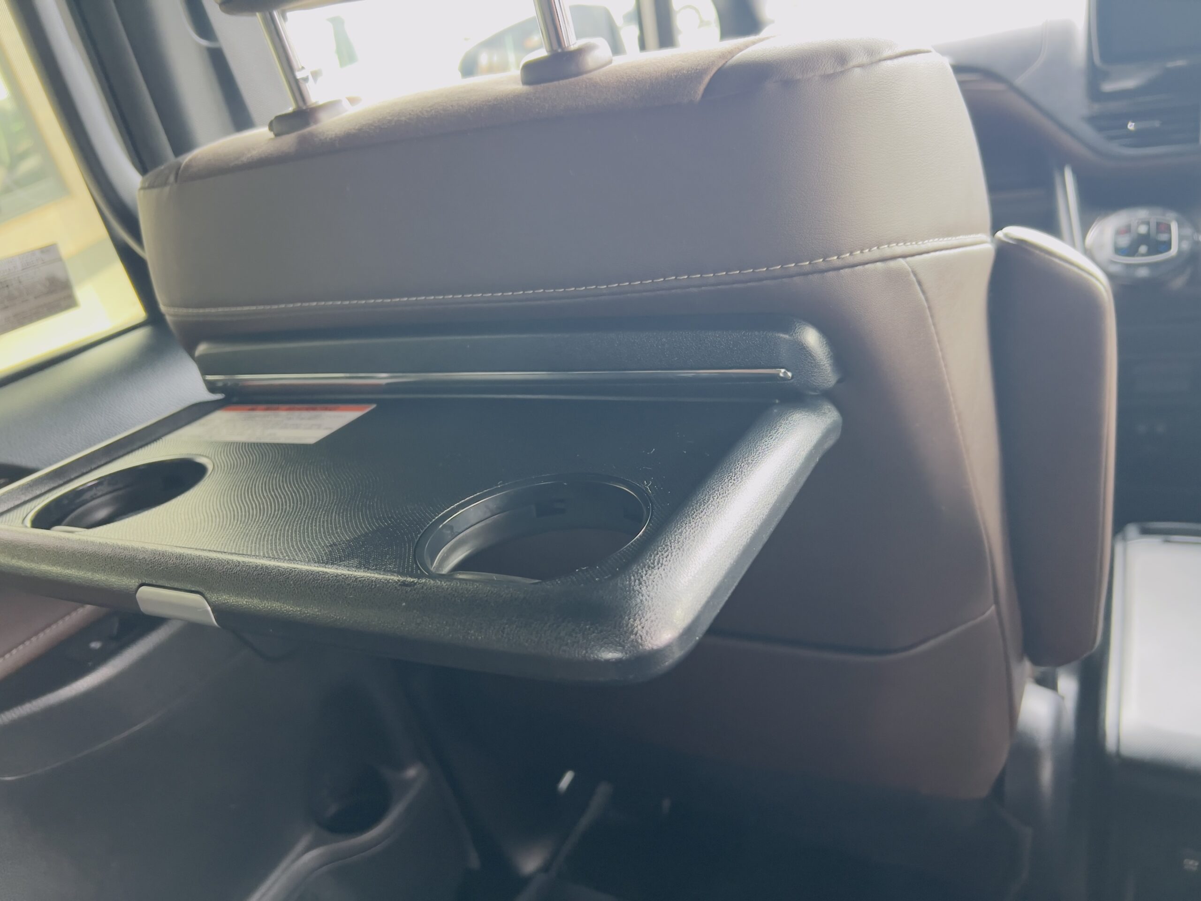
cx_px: 600
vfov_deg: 53.1
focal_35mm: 26
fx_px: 902
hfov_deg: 67.3
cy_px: 450
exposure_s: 1/60
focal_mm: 5.7
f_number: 1.5
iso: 250
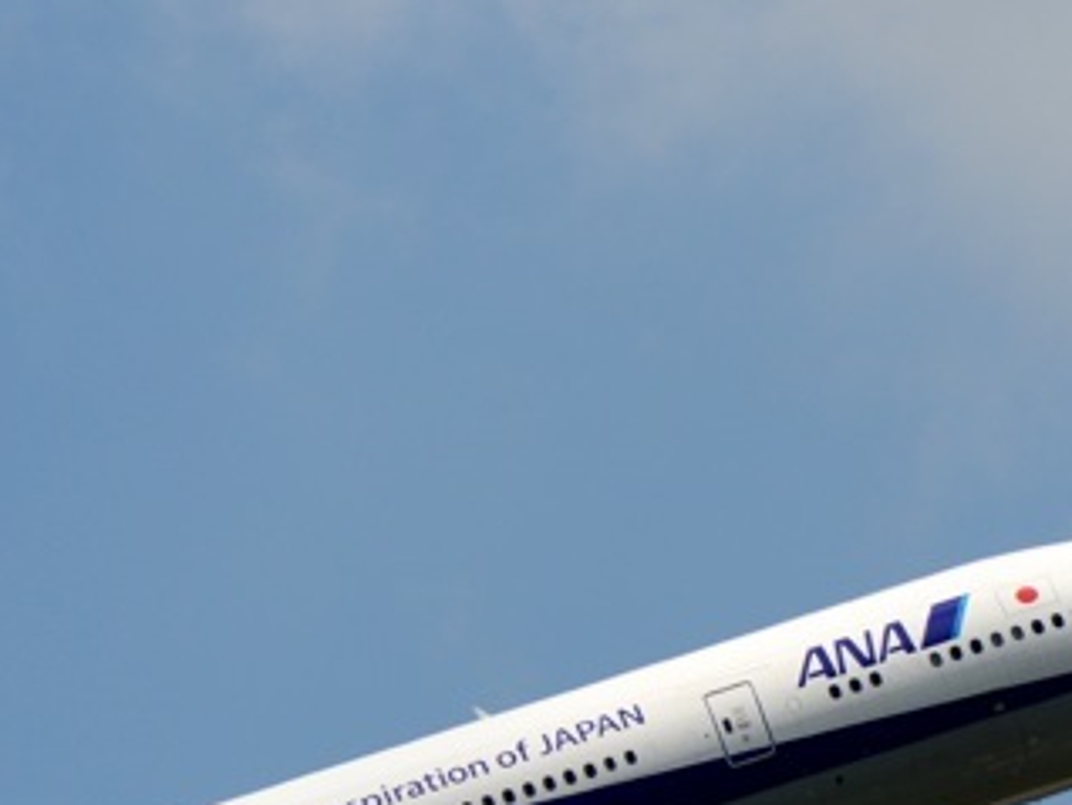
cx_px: 71
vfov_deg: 2.1
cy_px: 952
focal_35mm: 712
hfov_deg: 2.8
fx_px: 22066
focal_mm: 230
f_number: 7.1
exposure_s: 1/1250
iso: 180
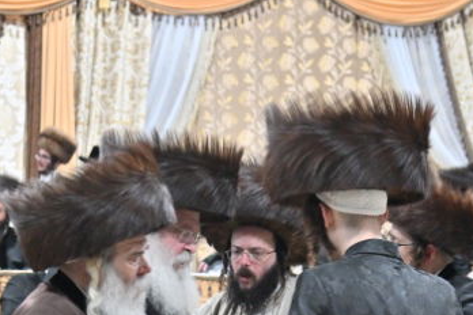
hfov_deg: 20.4
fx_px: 1314
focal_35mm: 100
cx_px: 238
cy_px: 337
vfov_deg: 13.4
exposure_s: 1/200
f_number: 4
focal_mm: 34
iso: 2000
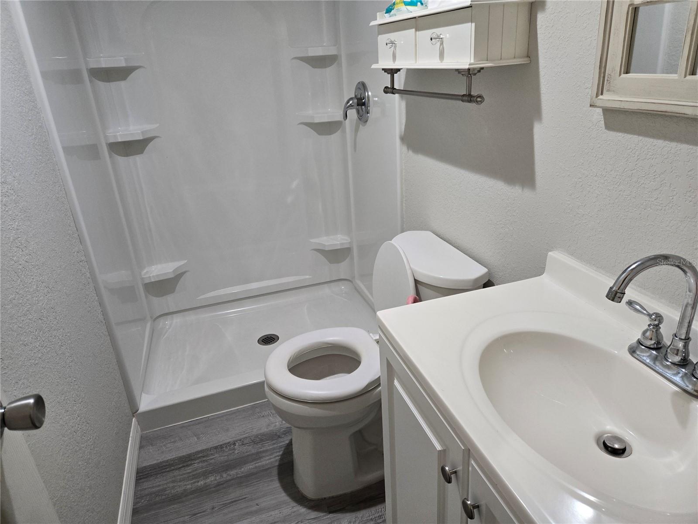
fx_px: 464
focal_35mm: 23
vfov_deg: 58.9
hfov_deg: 73.9
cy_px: 262
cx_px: 349
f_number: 1.8
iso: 250
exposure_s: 1/120
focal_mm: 5.4
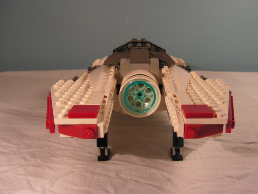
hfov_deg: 51.4
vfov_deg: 39.7
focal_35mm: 36
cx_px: 129
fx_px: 268
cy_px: 97
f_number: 3.2
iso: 80
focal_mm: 6
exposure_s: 1/40
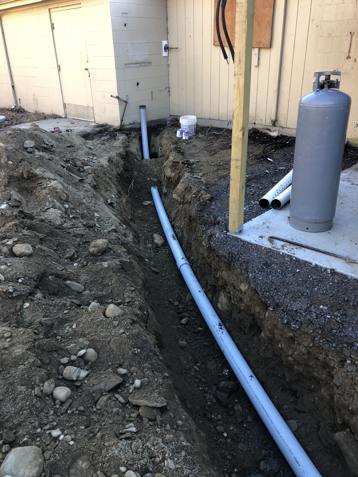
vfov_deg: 63.4
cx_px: 179
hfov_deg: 49.7
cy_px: 238
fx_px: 386
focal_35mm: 28
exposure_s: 1/120
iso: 64
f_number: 1.8
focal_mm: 3.99
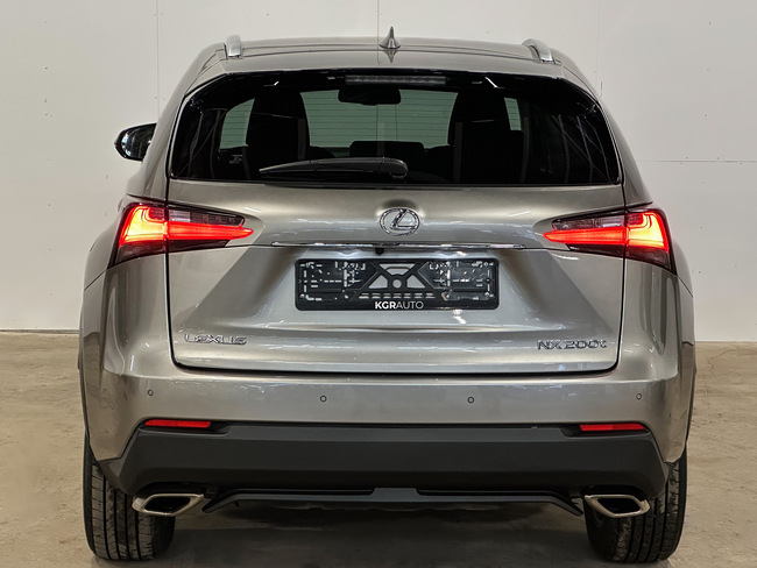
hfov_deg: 25.3
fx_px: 1684
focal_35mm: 77
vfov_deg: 19.2
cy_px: 284
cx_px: 378
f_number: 2.8
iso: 400
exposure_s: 1/50
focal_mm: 9
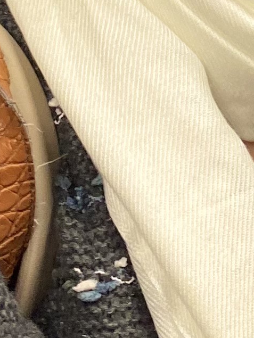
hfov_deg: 9.0
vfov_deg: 11.1
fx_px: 1613
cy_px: -284
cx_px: 235
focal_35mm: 165
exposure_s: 1/60
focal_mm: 4.25
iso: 160
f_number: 1.8
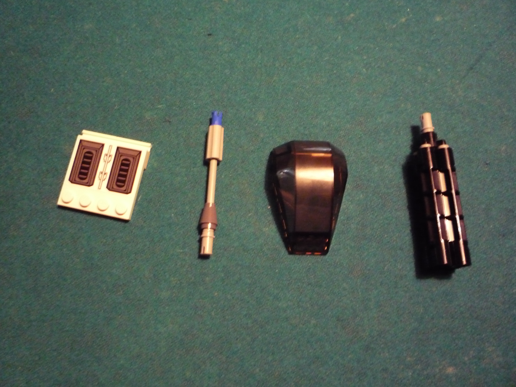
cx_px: 258
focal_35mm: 30
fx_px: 447
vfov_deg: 46.8
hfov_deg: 60.0
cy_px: 194
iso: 800
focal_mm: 5.2
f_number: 3.3
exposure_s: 1/10
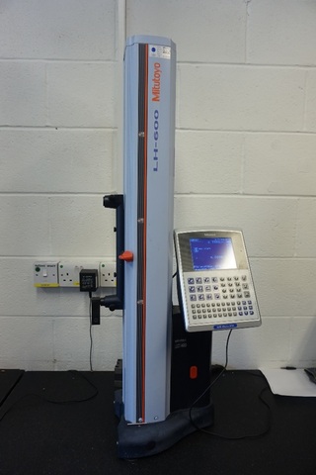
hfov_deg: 53.1
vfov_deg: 73.7
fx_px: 316
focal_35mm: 24
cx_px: 158
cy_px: 238
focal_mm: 16
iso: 640
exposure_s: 1/160
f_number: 4
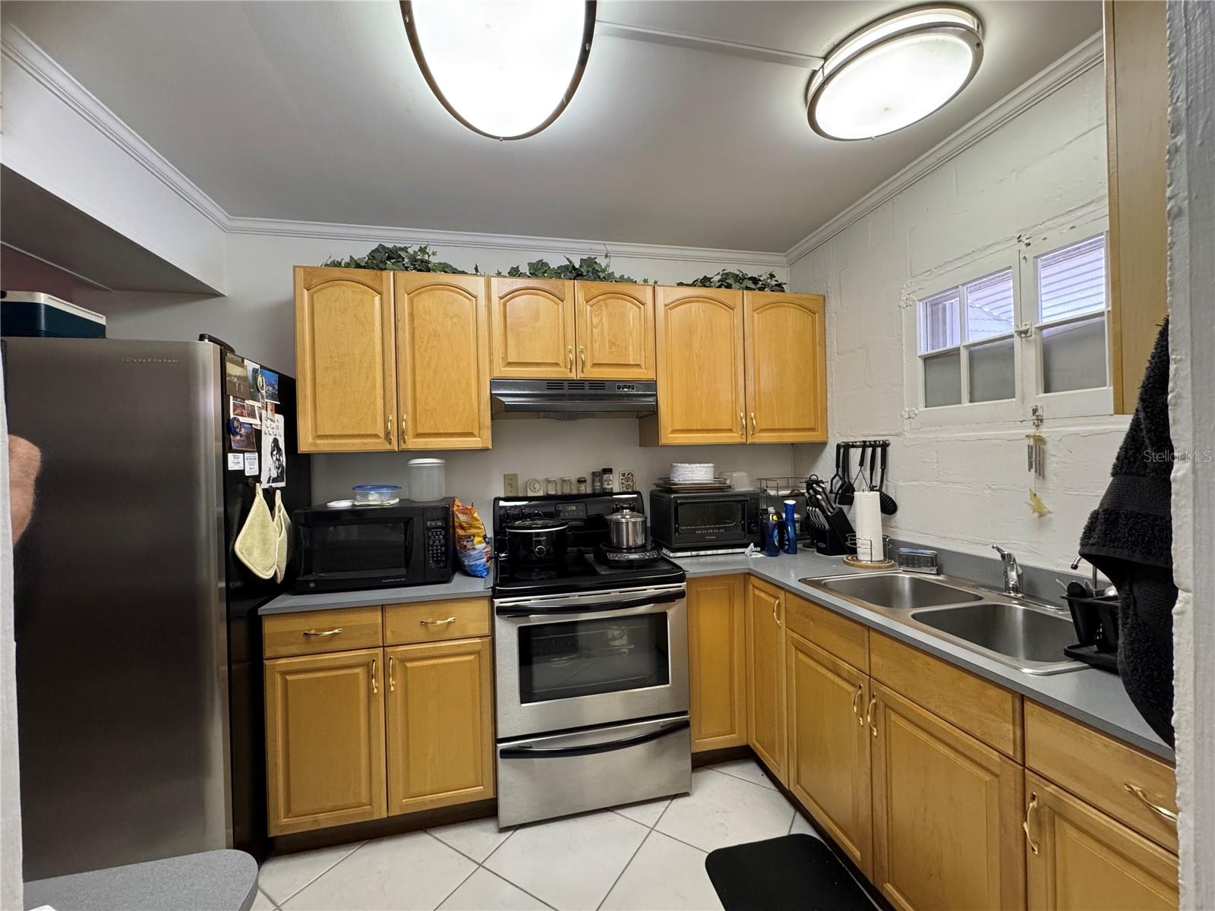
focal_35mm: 14
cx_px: 608
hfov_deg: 102.1
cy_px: 456
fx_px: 491
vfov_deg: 85.7
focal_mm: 2.22
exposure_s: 1/60
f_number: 2.2
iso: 320
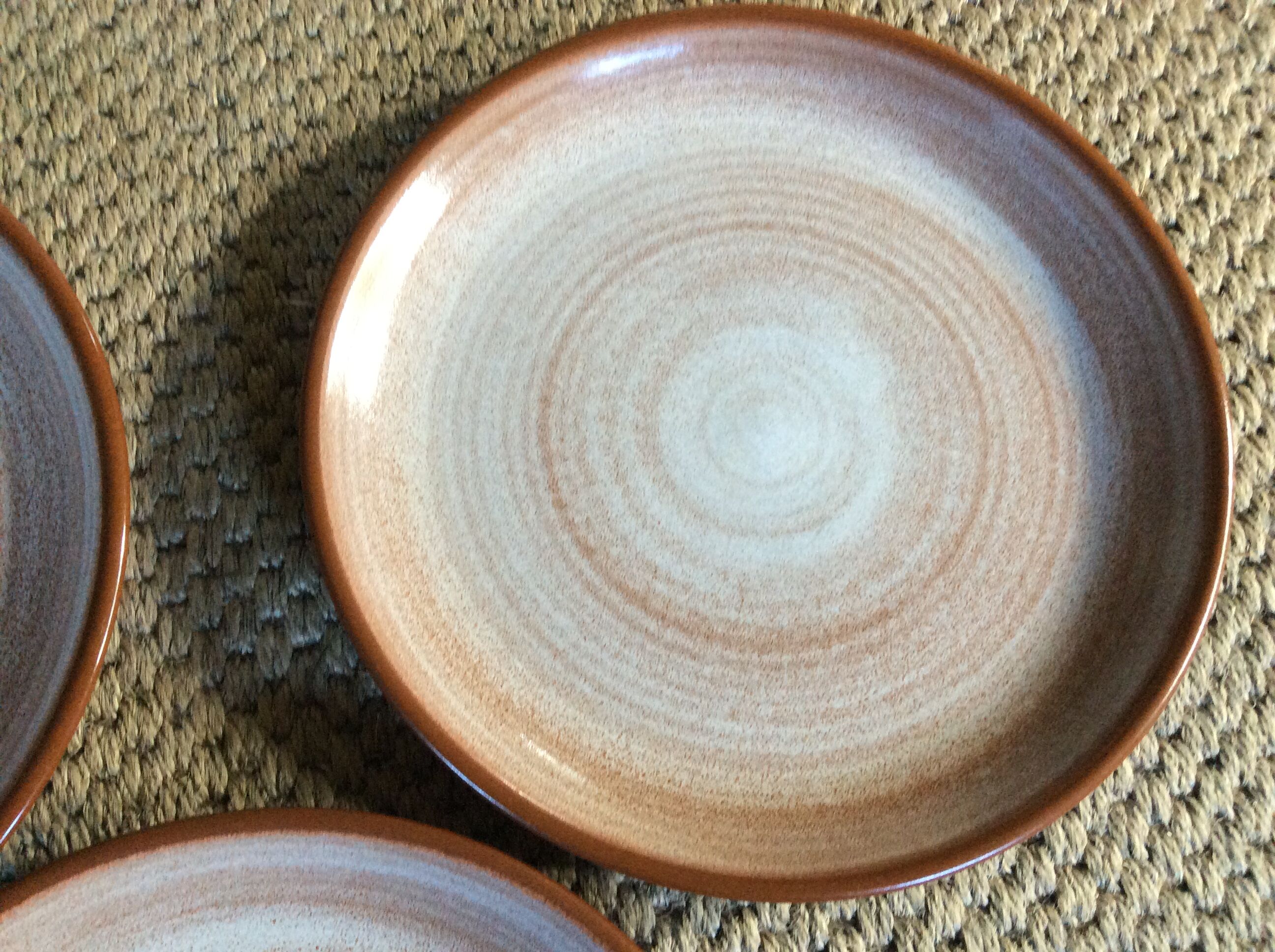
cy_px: 476
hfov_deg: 56.9
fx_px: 1177
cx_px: 638
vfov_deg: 44.1
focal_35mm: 32
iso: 160
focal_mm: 3.3
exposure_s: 1/25
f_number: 2.4
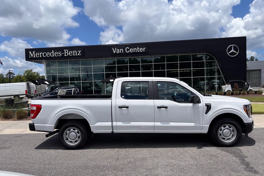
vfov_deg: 46.3
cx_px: 129
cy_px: 96
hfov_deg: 65.5
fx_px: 205
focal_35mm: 28
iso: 50
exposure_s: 1/5618
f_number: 1.6
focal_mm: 5.96
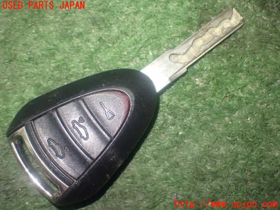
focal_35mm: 50
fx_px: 404
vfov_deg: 29.1
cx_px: 140
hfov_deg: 38.2
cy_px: 105
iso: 800
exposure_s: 1/30
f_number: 3.2
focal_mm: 9.01
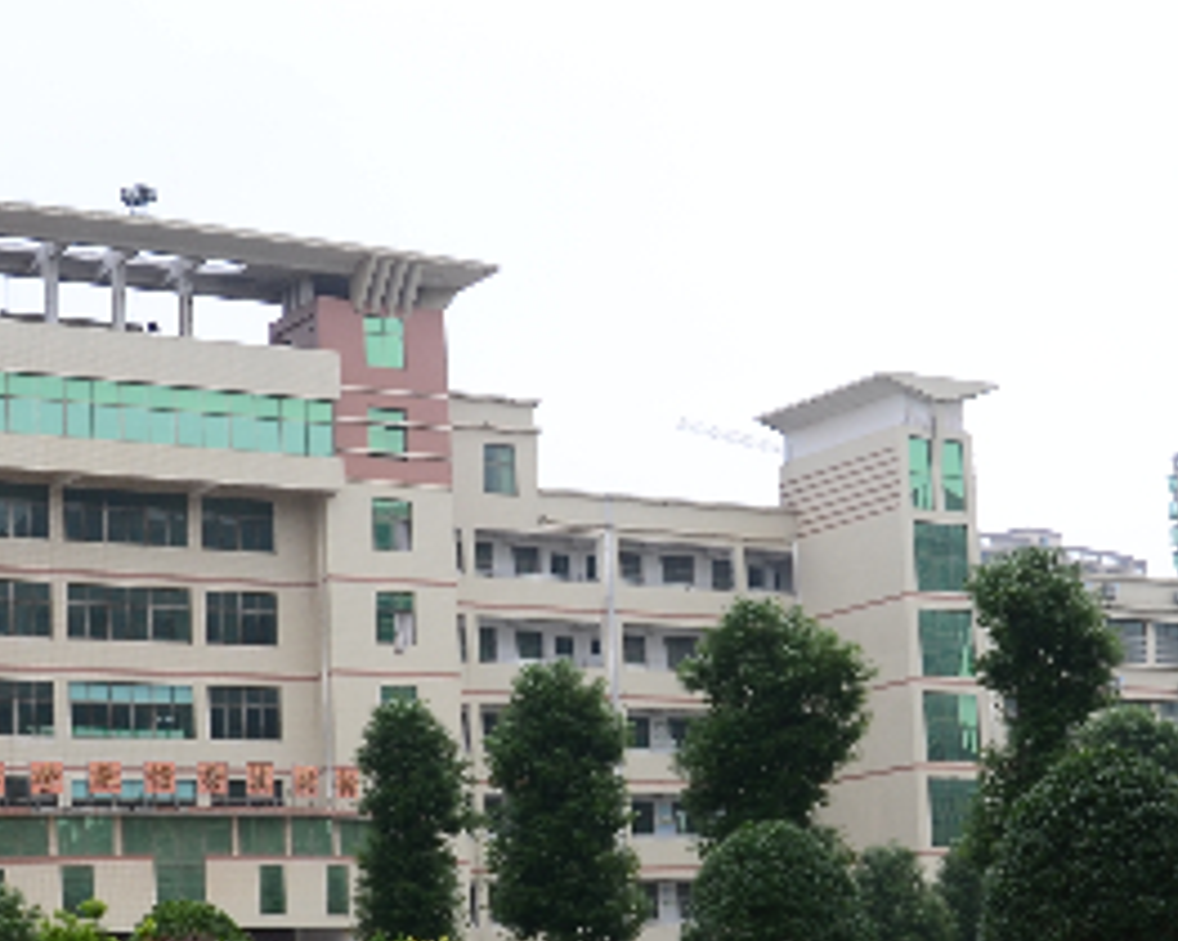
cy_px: 831
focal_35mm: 77
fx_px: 2683
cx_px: 703
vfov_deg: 19.6
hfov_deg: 24.7
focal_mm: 18
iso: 200
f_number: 8
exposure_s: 1/200
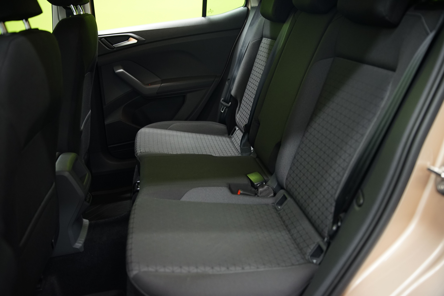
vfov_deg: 46.4
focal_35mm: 28
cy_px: 148
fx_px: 345
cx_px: 222
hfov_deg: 65.5
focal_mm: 28
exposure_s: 1/30
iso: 1250
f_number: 2.8
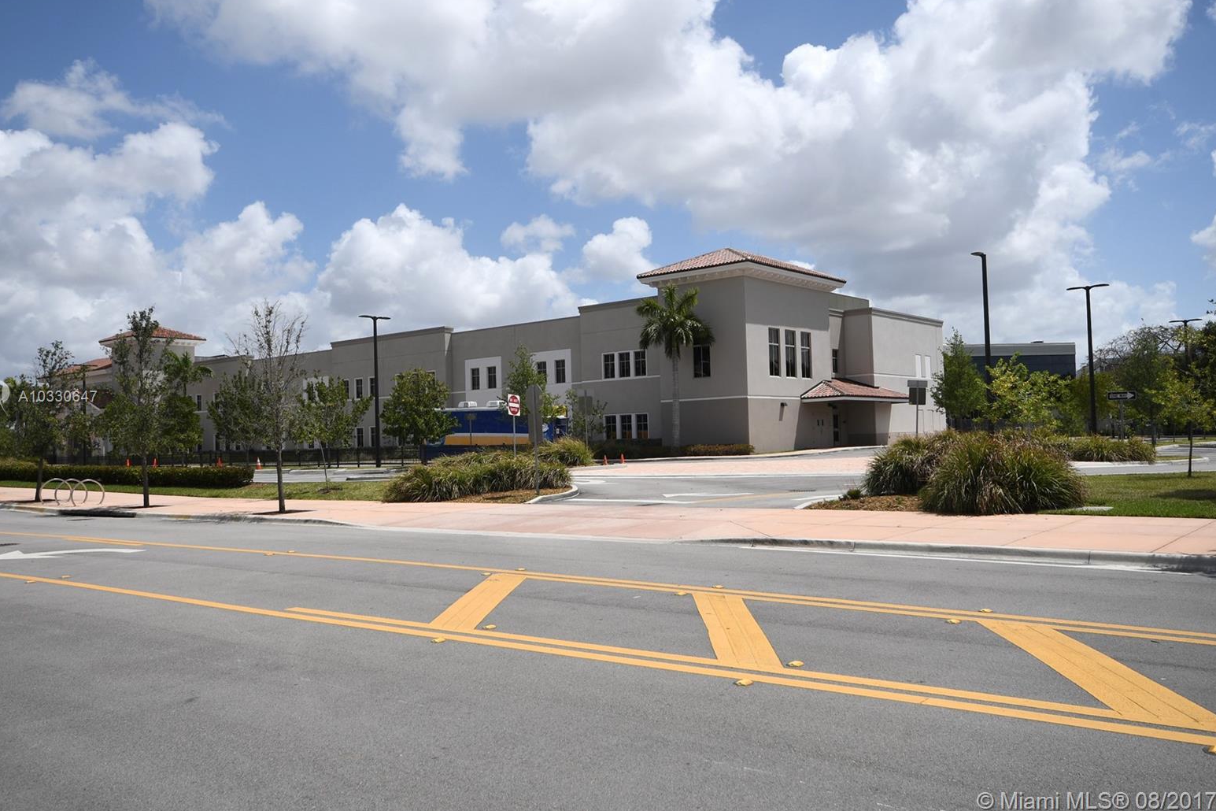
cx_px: 603
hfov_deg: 62.8
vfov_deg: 44.2
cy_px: 398
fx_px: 997
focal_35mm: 30
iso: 100
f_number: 9
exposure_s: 1/320
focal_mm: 19
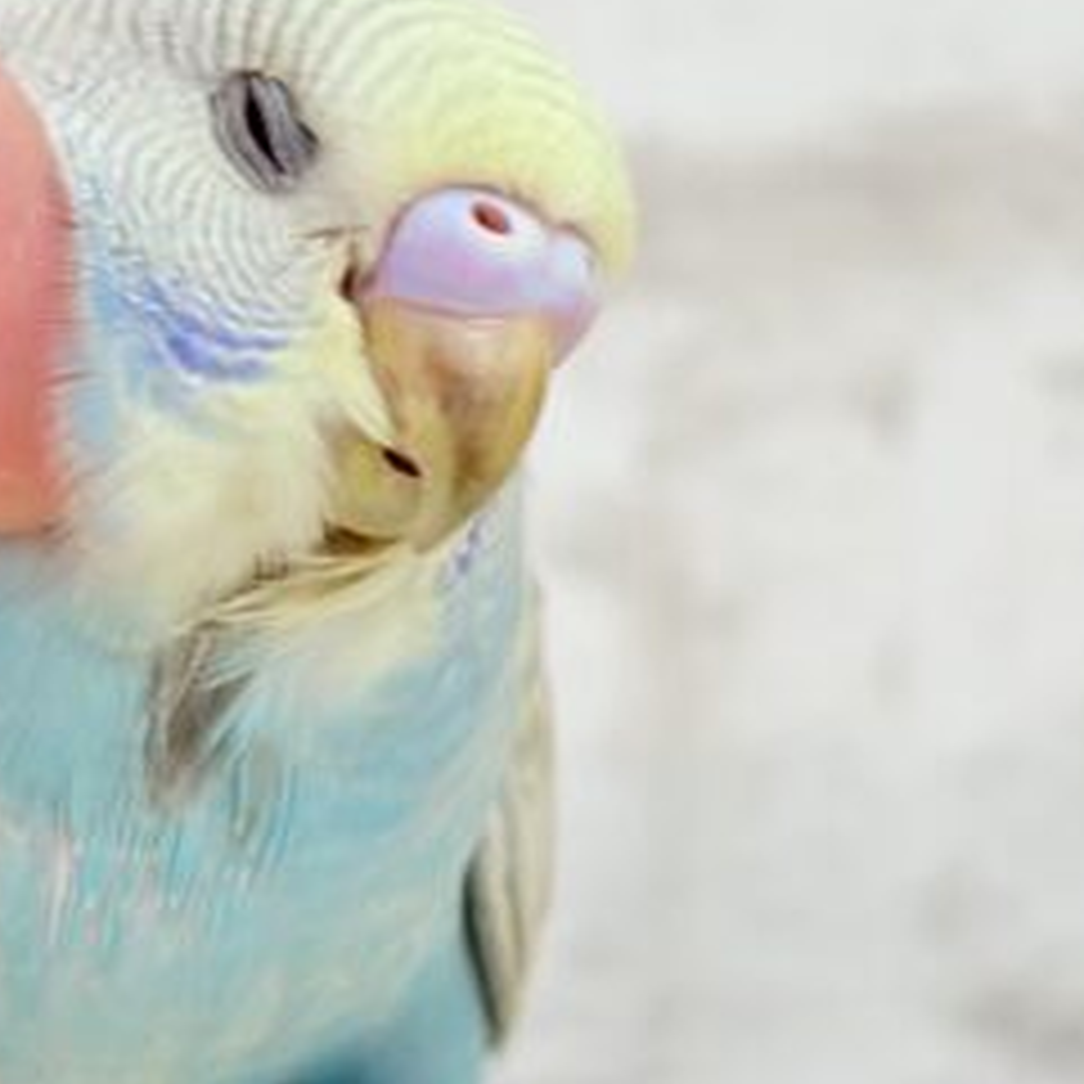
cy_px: 369
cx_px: 648
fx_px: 4322
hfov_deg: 14.3
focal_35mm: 122
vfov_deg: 14.3
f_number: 1.6
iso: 40
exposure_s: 1/50
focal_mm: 5.96
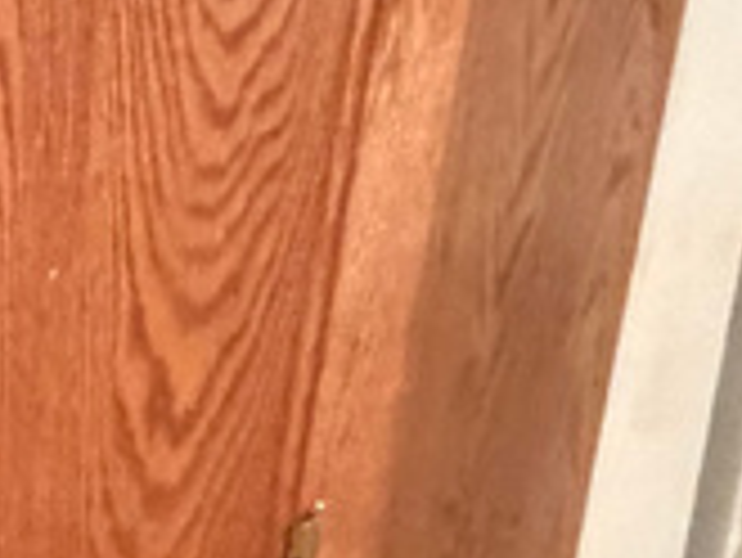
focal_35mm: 87
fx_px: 1866
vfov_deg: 15.0
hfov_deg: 12.7
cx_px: -1304
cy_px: 963
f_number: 2.2
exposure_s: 1/40
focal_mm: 2.22
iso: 1000
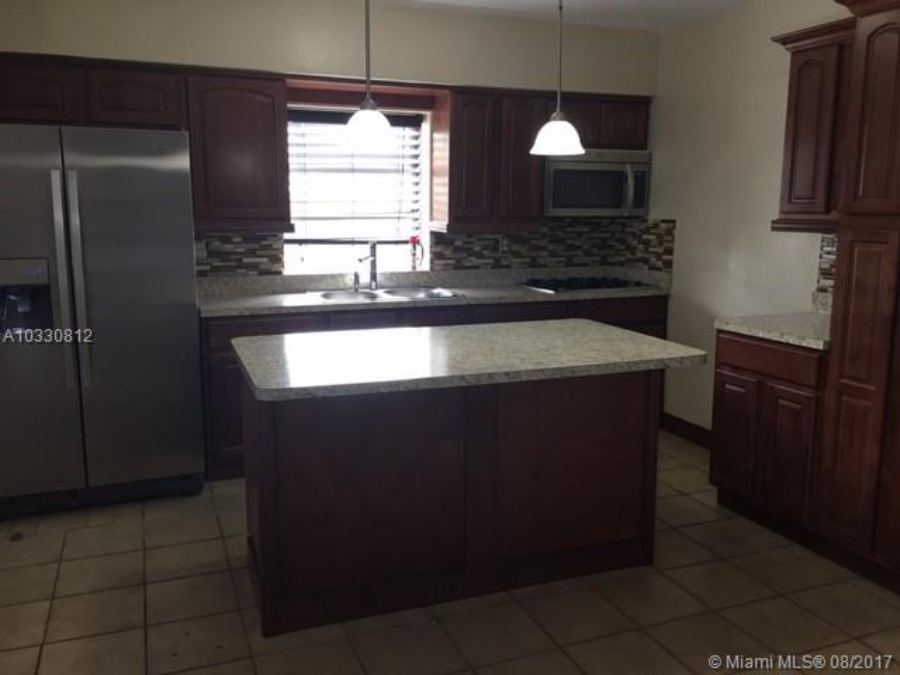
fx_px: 754
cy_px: 338
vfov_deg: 48.2
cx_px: 450
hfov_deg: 61.7
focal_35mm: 29
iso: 50
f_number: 2.2
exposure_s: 1/15
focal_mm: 4.15
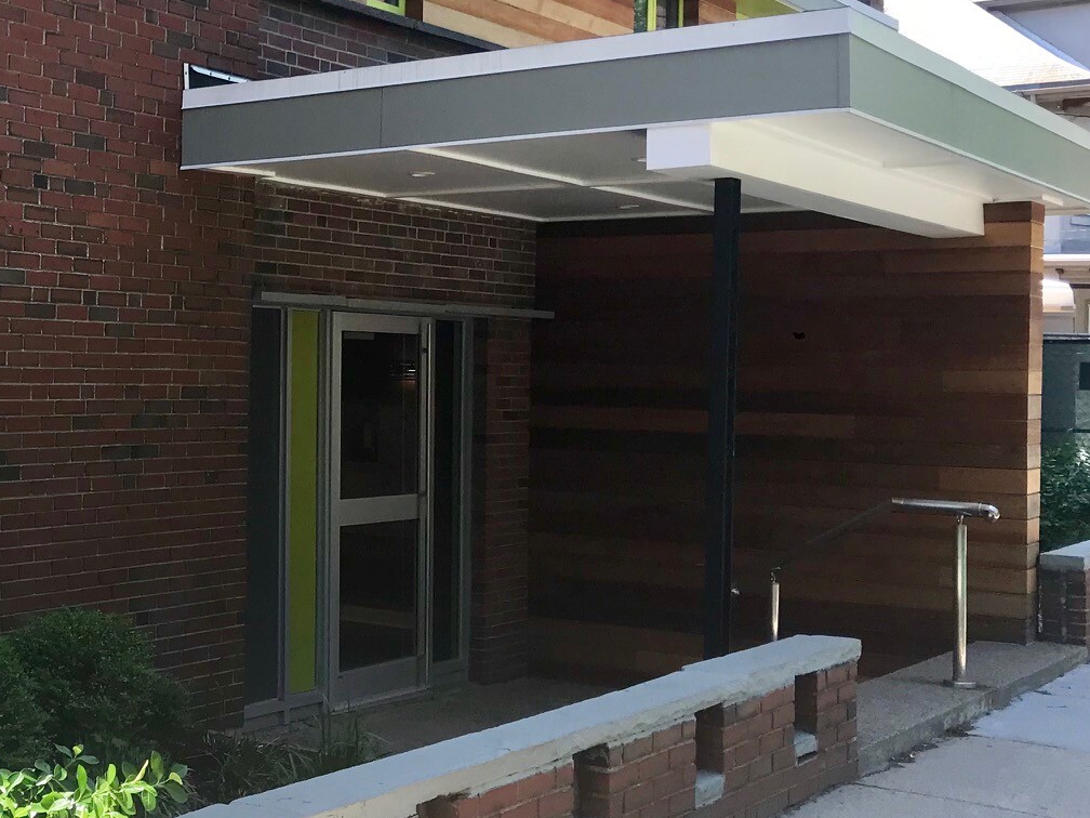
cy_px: 354
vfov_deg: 26.1
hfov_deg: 32.2
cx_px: 61
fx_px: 1763
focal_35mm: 56
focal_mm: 3.99
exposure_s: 1/496
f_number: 1.8
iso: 20
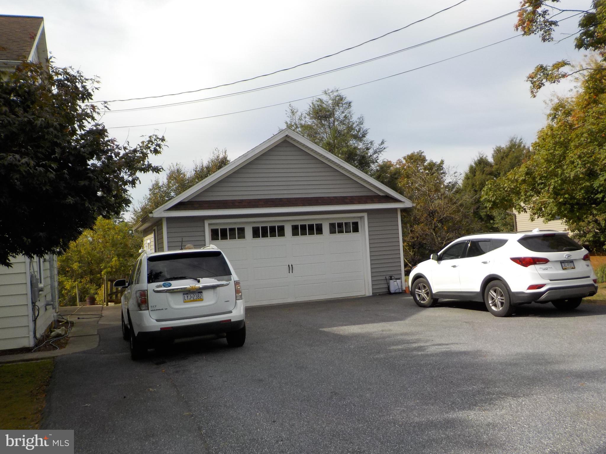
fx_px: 525
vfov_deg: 46.8
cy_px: 227
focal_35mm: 30
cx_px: 303
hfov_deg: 60.0
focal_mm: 4.1
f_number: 3.3
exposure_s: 1/1250
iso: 125
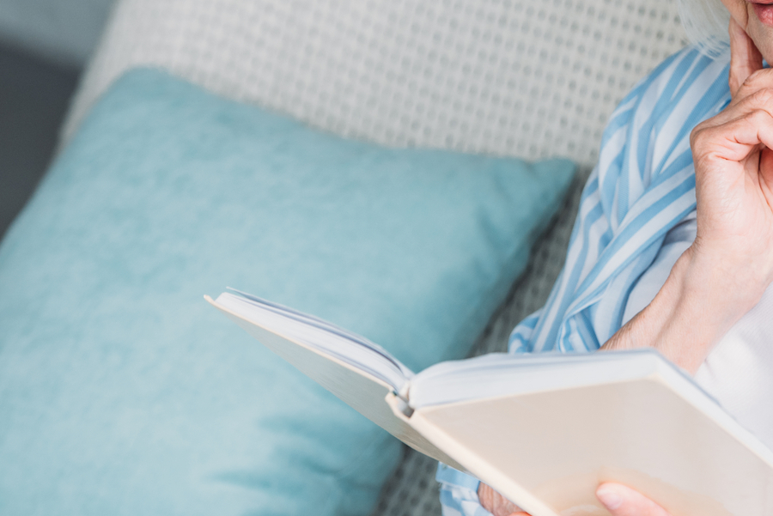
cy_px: 121
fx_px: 5822
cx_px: 661
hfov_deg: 7.6
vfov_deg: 5.1
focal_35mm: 271
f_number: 3.5
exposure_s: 1/200
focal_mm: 122
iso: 250
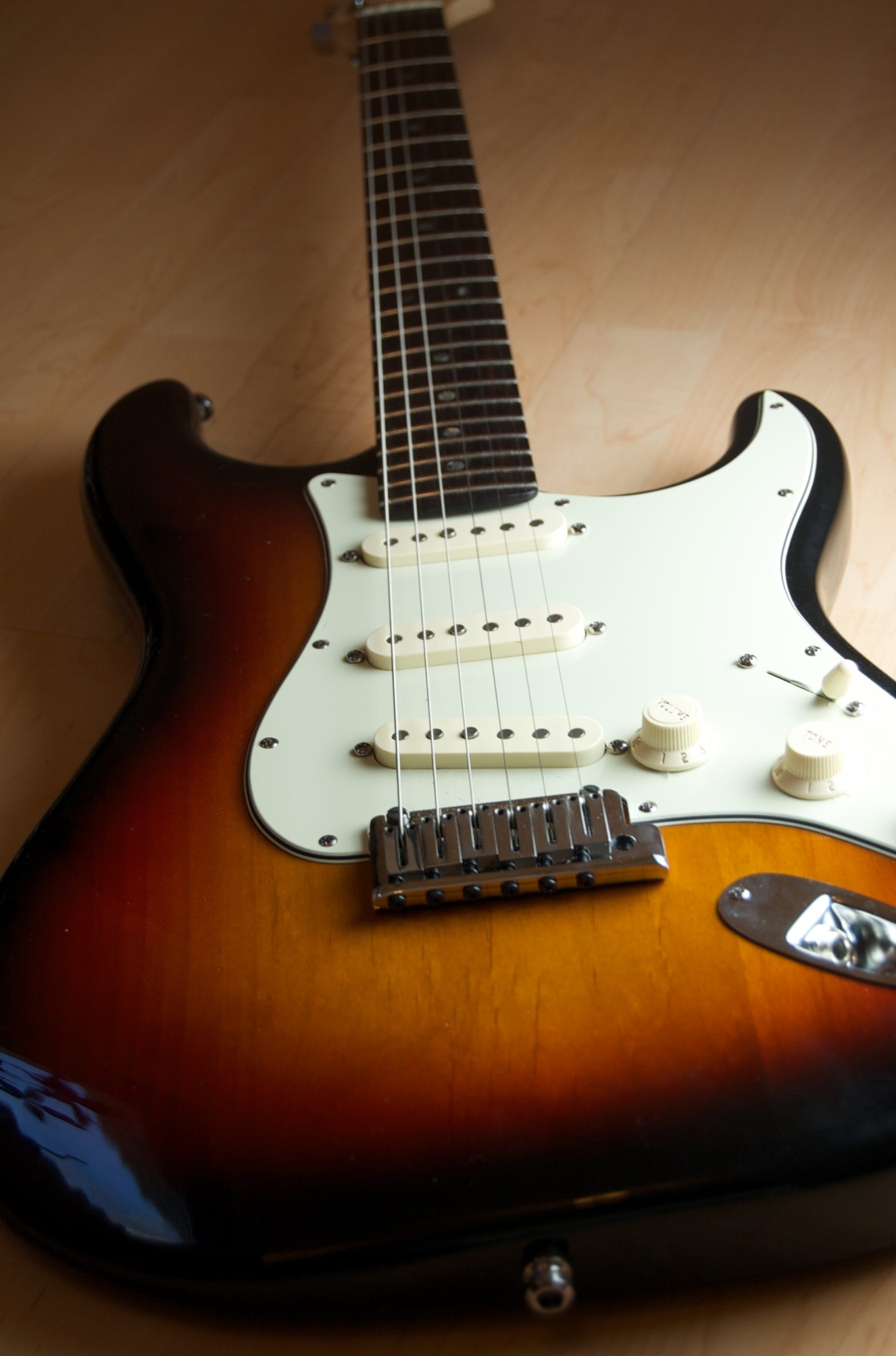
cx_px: 448
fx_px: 2592
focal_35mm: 69
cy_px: 678
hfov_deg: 19.6
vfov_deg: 29.3
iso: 200
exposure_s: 1/30
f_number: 5.3
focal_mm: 46
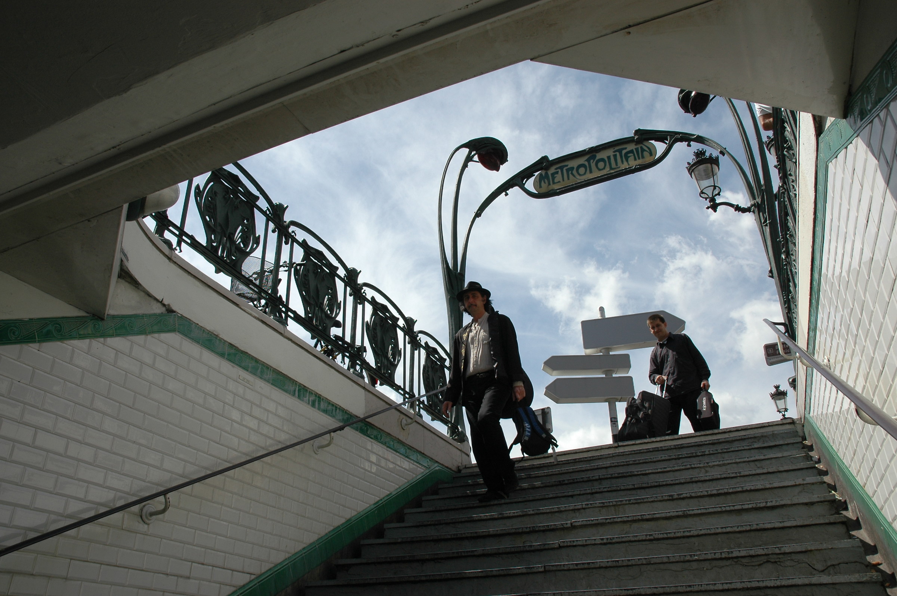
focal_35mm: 27
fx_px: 672
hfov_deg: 67.4
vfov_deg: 47.8
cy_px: 298
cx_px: 448
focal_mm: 18
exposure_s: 1/250
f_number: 9
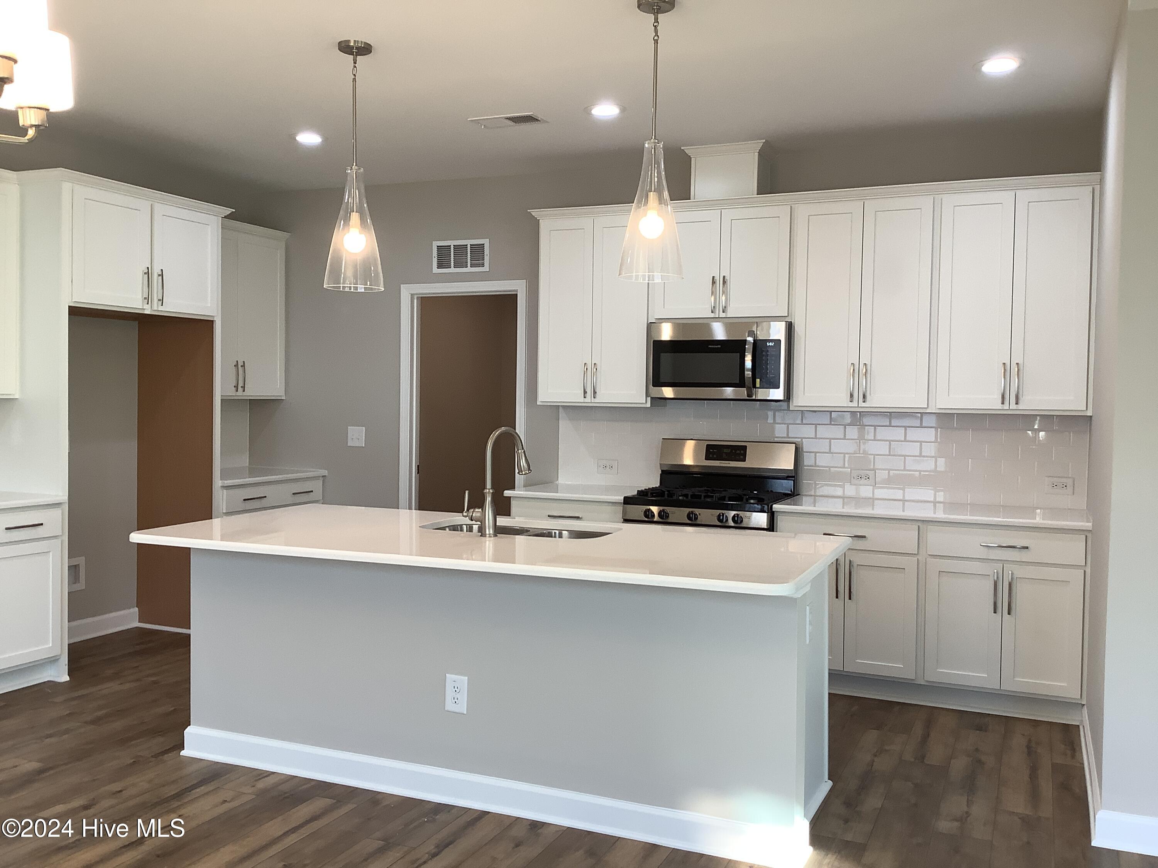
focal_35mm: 31
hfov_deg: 58.4
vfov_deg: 45.4
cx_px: 579
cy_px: 434
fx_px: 1037
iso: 50
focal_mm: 3.3
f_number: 2.4
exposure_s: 1/60
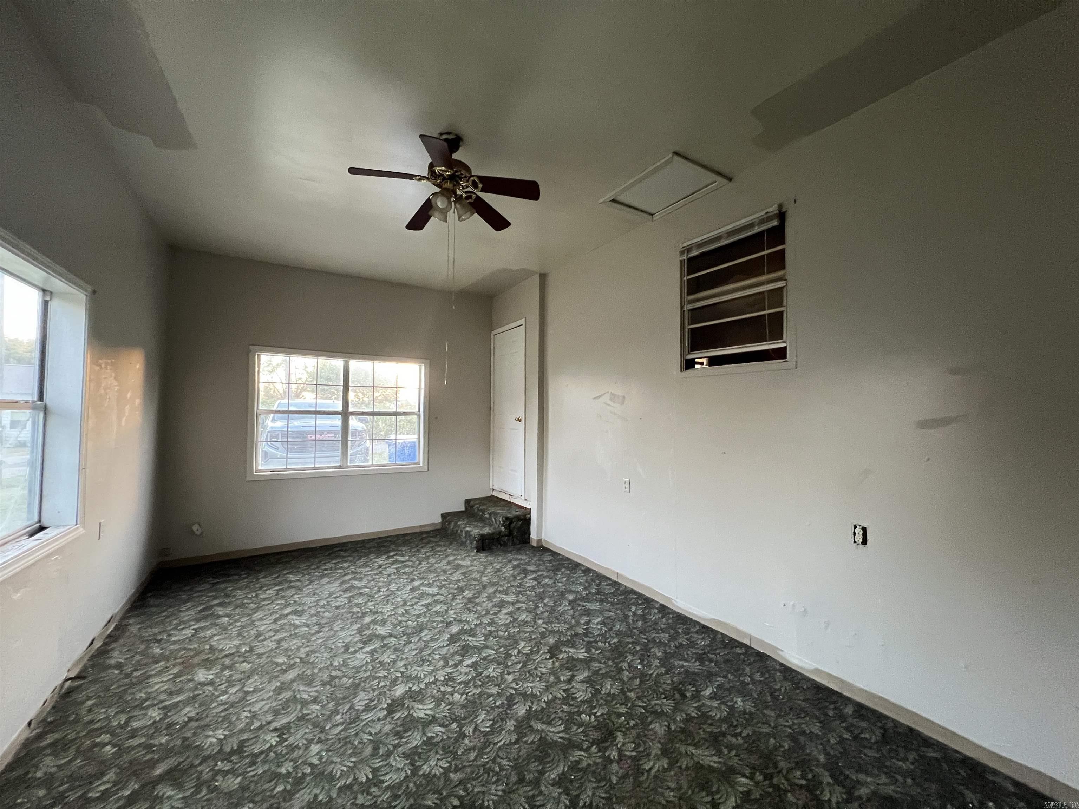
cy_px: 404
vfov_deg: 89.9
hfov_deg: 106.2
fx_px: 405
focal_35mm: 13
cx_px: 540
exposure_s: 1/60
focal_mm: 1.57
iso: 400
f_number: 1.8
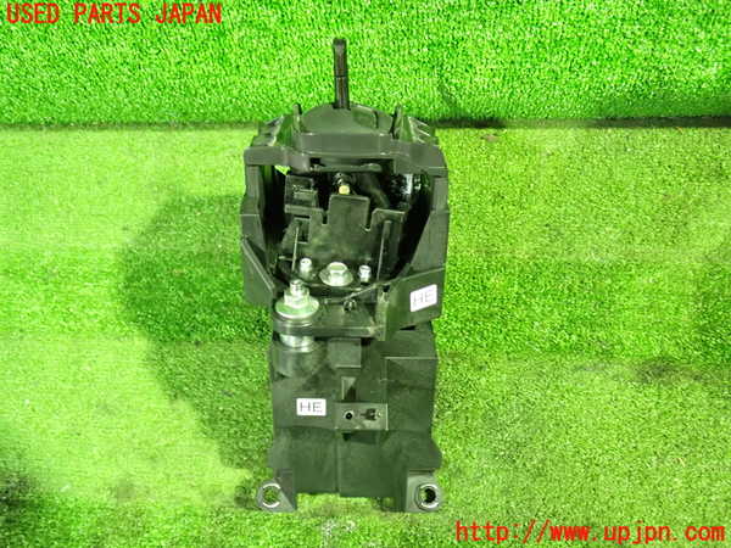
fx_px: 634
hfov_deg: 60.0
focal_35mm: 30
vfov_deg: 46.8
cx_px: 366
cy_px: 274
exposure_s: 1/10
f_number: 2.3
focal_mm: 5.4
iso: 800
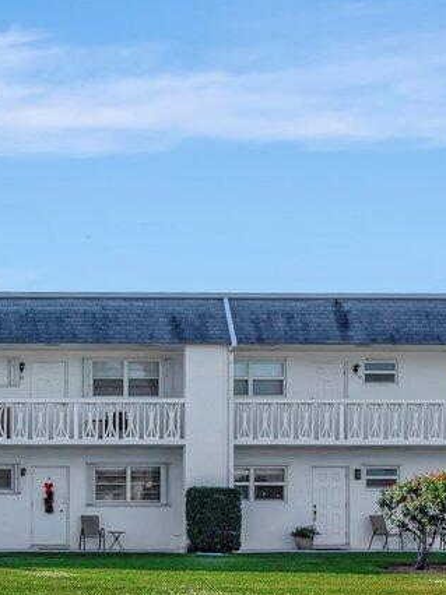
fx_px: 1273
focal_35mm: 74
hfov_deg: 18.1
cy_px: 504
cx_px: -187
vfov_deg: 25.7
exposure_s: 1/320
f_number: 5.6
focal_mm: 16
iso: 100
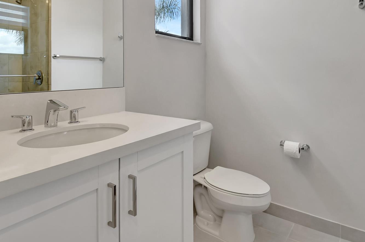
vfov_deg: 53.7
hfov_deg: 76.1
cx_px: 184
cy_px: 77
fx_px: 233
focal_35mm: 23
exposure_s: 1/13
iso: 640
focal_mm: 10
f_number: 8
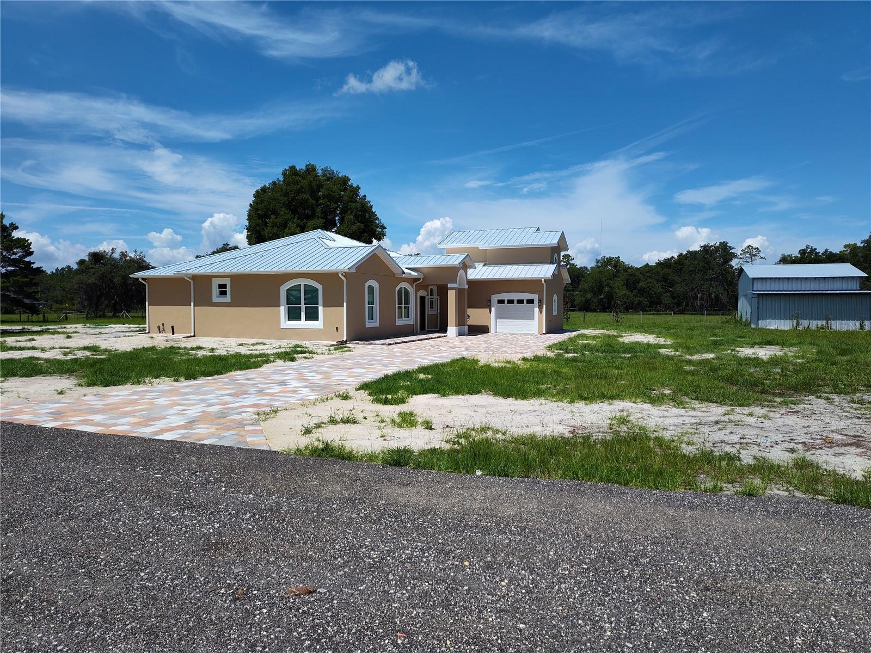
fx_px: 579
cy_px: 326
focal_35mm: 23
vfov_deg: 58.9
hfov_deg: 73.9
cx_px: 436
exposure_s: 1/2214
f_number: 1.8
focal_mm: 5.56
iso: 100
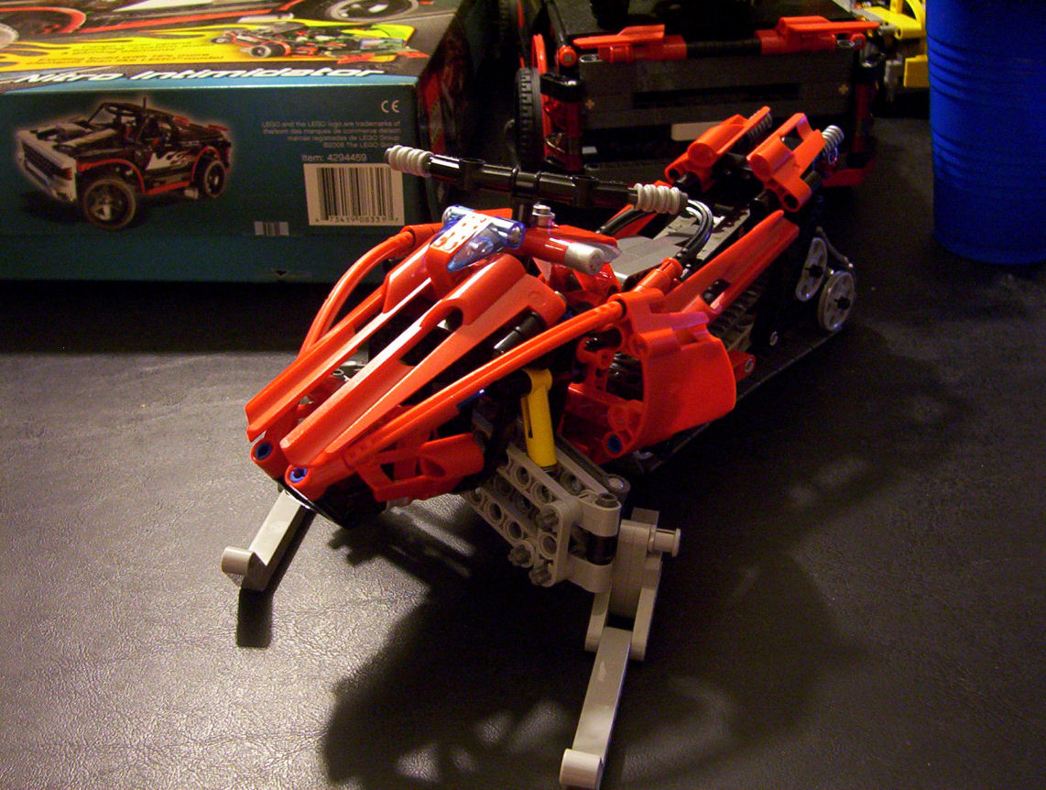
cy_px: 395
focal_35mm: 43
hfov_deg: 43.8
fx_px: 1302
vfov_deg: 33.7
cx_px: 523
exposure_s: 1/8
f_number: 2.73
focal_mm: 5.77
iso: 200
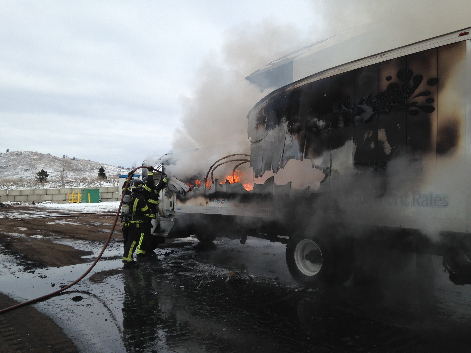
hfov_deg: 55.4
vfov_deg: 42.9
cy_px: 176
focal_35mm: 33
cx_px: 236
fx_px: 449
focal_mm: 4.12
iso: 50
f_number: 2.4
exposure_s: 1/1043
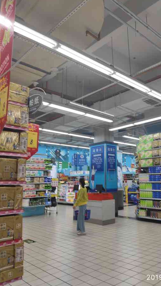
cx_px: 106
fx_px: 220
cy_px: 143
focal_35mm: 29
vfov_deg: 66.1
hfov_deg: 39.8
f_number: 1.75
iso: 115
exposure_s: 1/100
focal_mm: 4.77
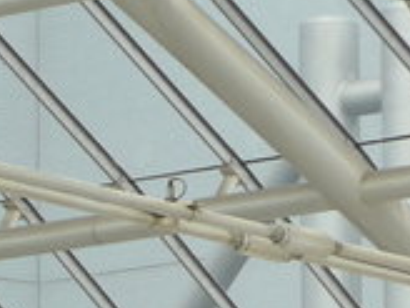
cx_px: -272
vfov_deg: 2.7
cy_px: 766
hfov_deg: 3.6
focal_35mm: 541
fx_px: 6408
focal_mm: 15
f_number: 4.2
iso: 80
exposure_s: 1/200
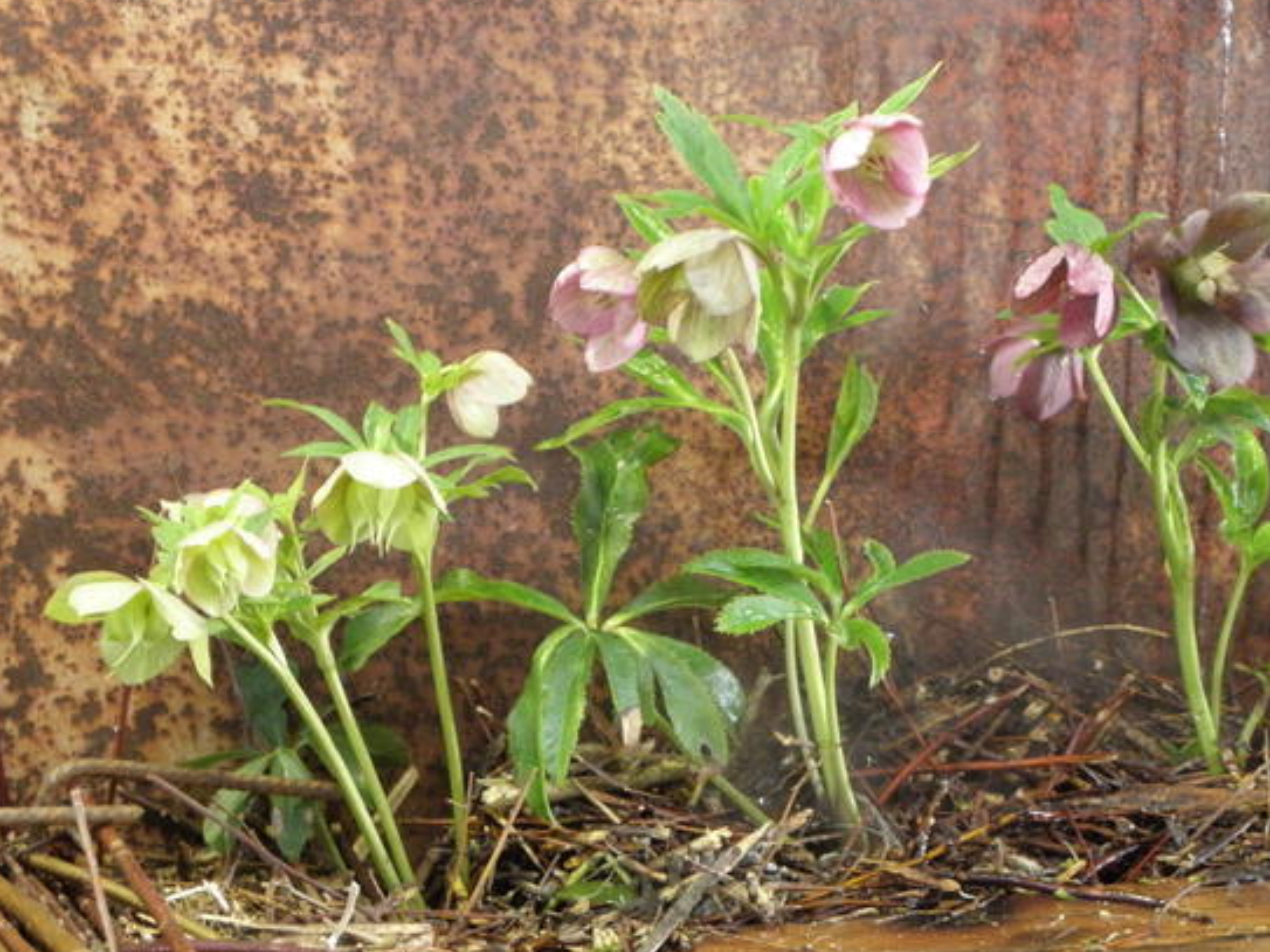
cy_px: 508
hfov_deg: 19.8
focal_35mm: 99
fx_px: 3631
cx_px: 730
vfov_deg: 14.9
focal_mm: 15.11
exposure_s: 1/5
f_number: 4
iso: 400
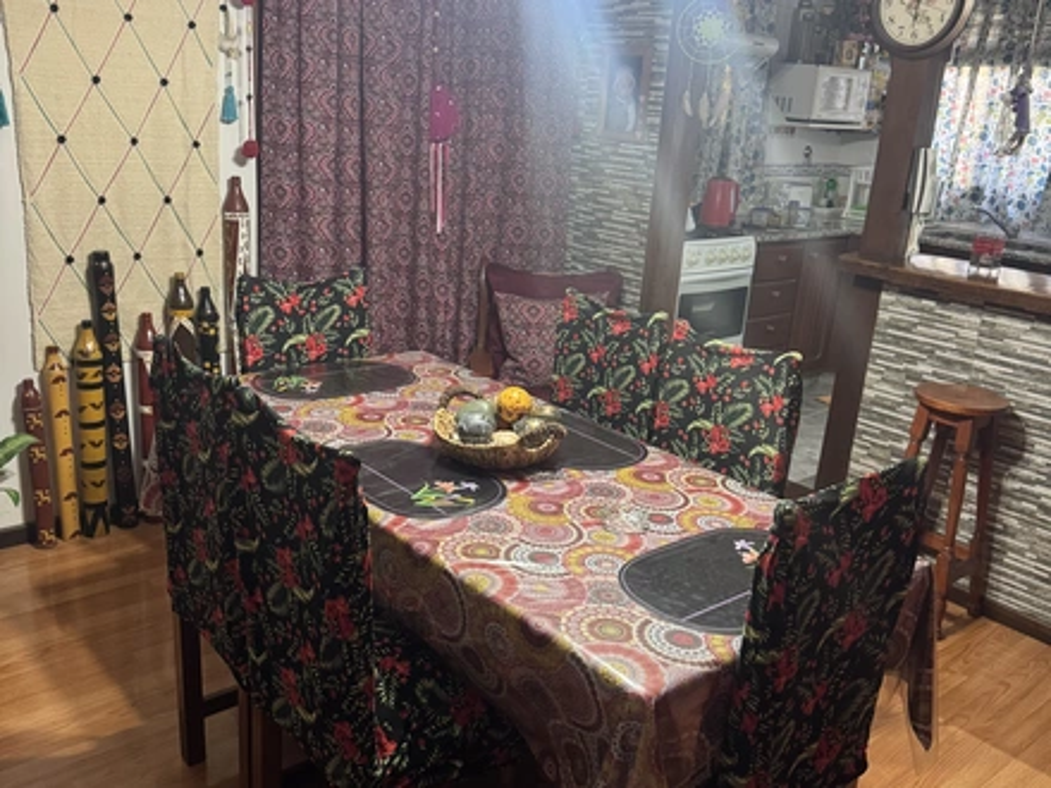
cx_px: 526
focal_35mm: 24
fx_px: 729
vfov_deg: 56.8
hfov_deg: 71.6
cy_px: 394
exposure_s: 1/50
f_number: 1.78
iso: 640
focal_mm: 6.76
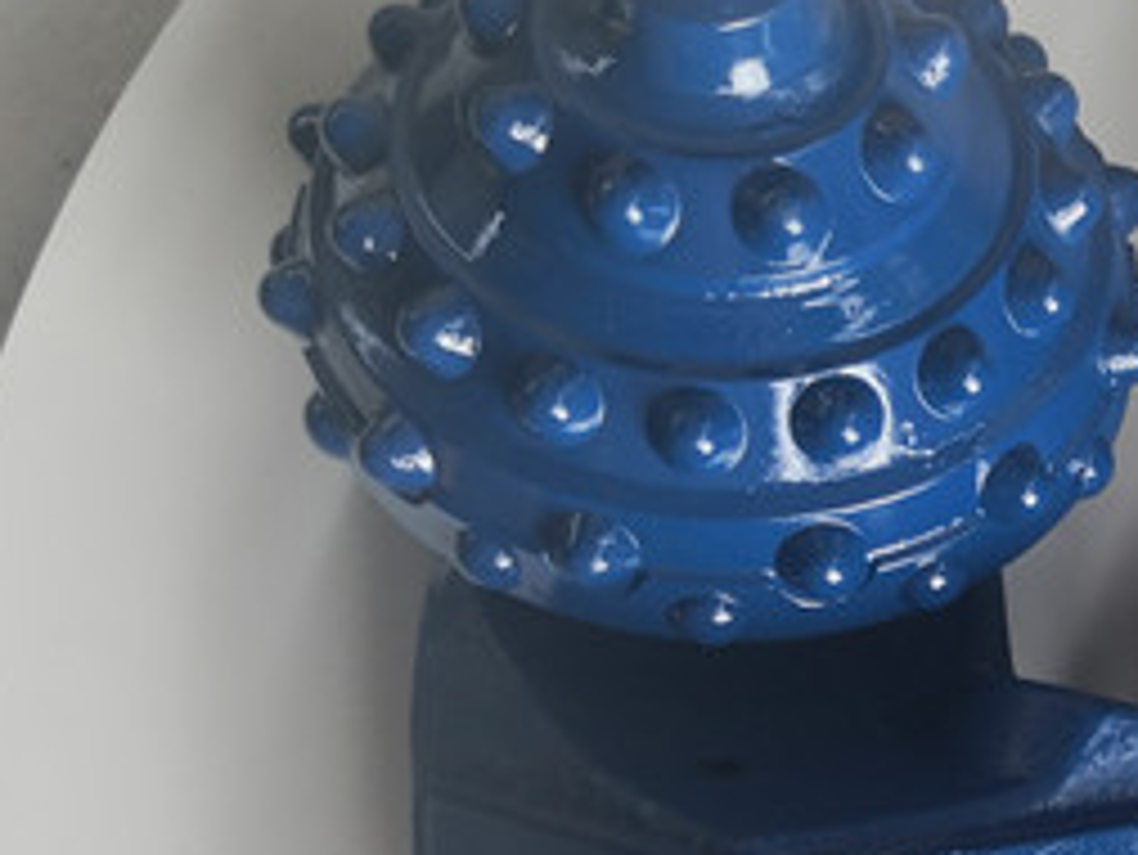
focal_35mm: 80
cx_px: 1592
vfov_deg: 17.7
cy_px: 986
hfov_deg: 21.4
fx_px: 2631
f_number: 1.6
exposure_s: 1/100
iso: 50
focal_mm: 3.95
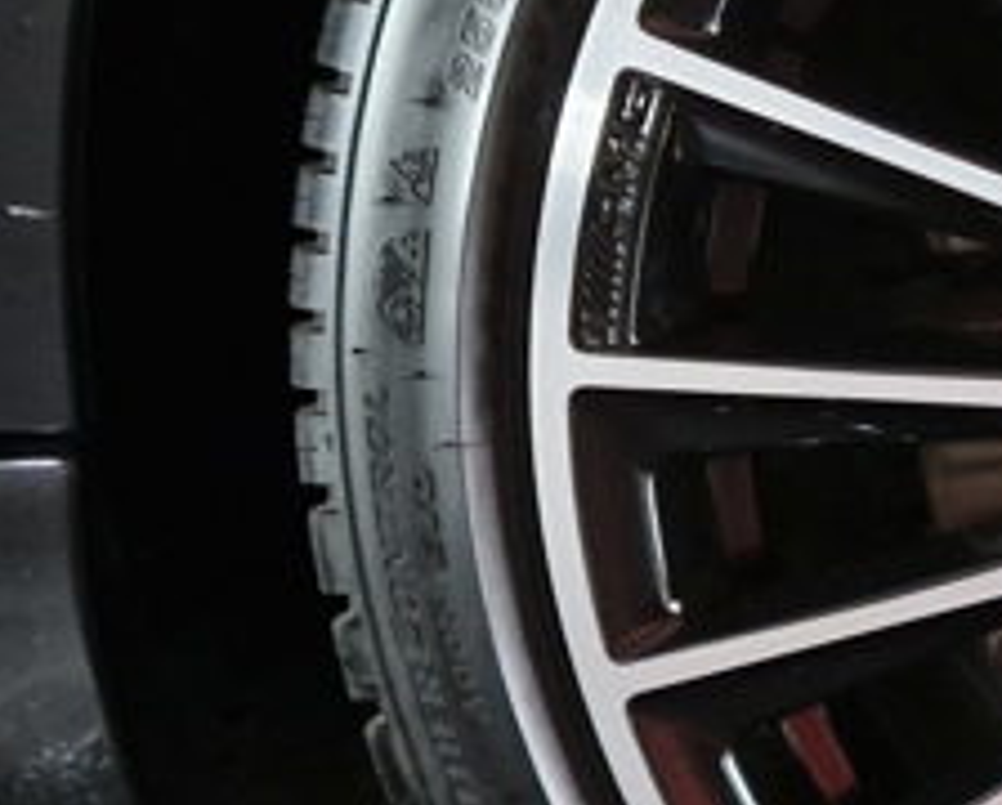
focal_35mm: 80
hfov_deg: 20.4
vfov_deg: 19.2
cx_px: 1499
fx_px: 2377
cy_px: 326
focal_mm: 5.4
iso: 800
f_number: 1.8
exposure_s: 1/25
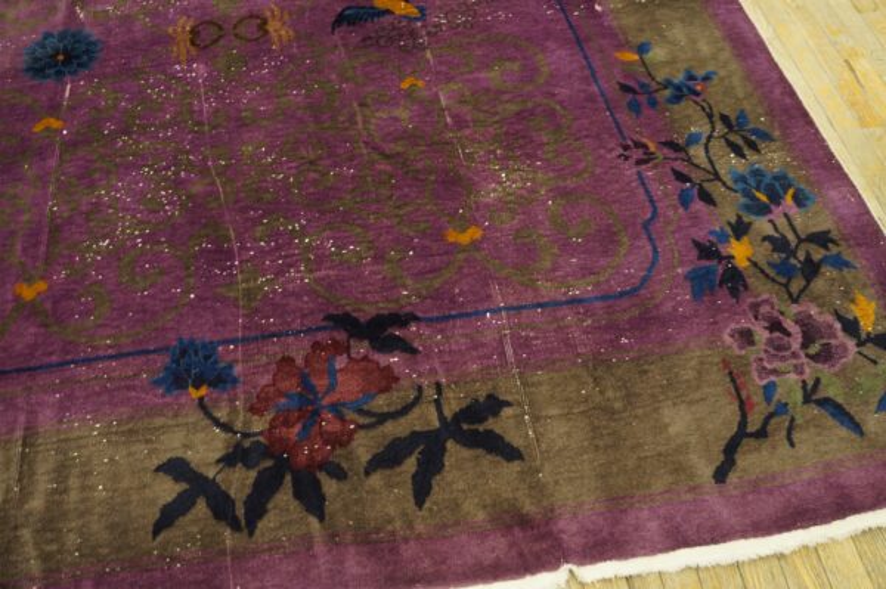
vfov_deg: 47.9
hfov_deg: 67.4
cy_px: 294
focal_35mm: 27
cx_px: 443
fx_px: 664
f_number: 4
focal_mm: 18
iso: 1600
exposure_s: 1/60
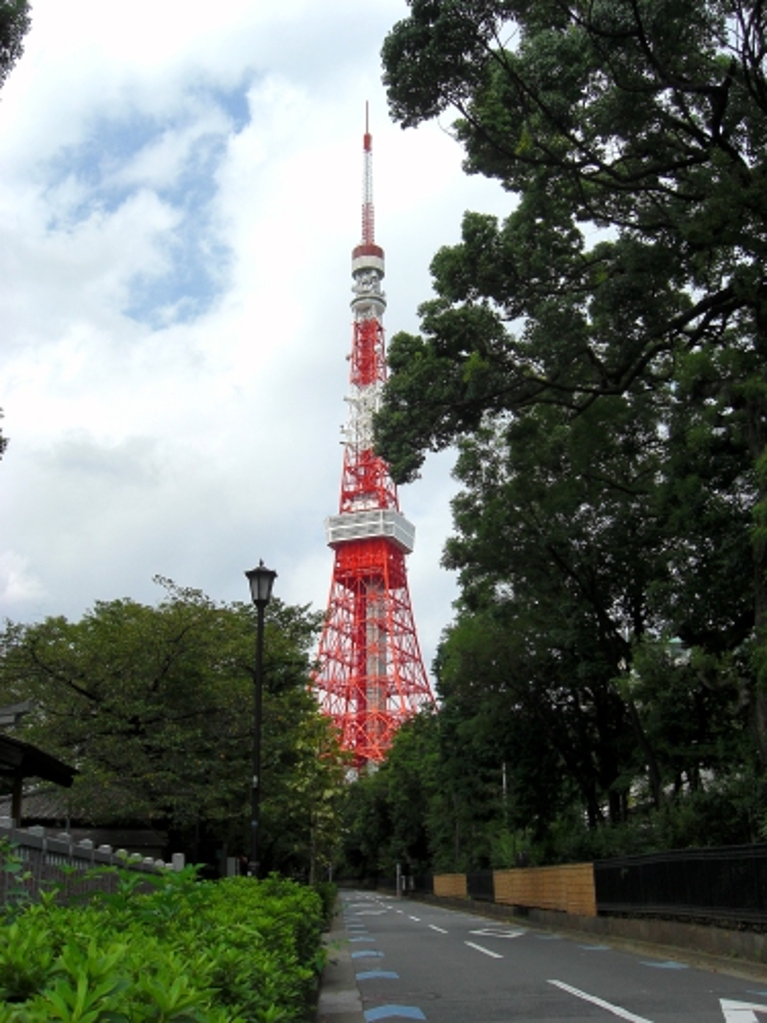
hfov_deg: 37.7
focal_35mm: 38
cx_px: 384
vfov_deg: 49.0
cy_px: 512
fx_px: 1123
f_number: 8
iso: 80
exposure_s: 1/250
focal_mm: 7.9
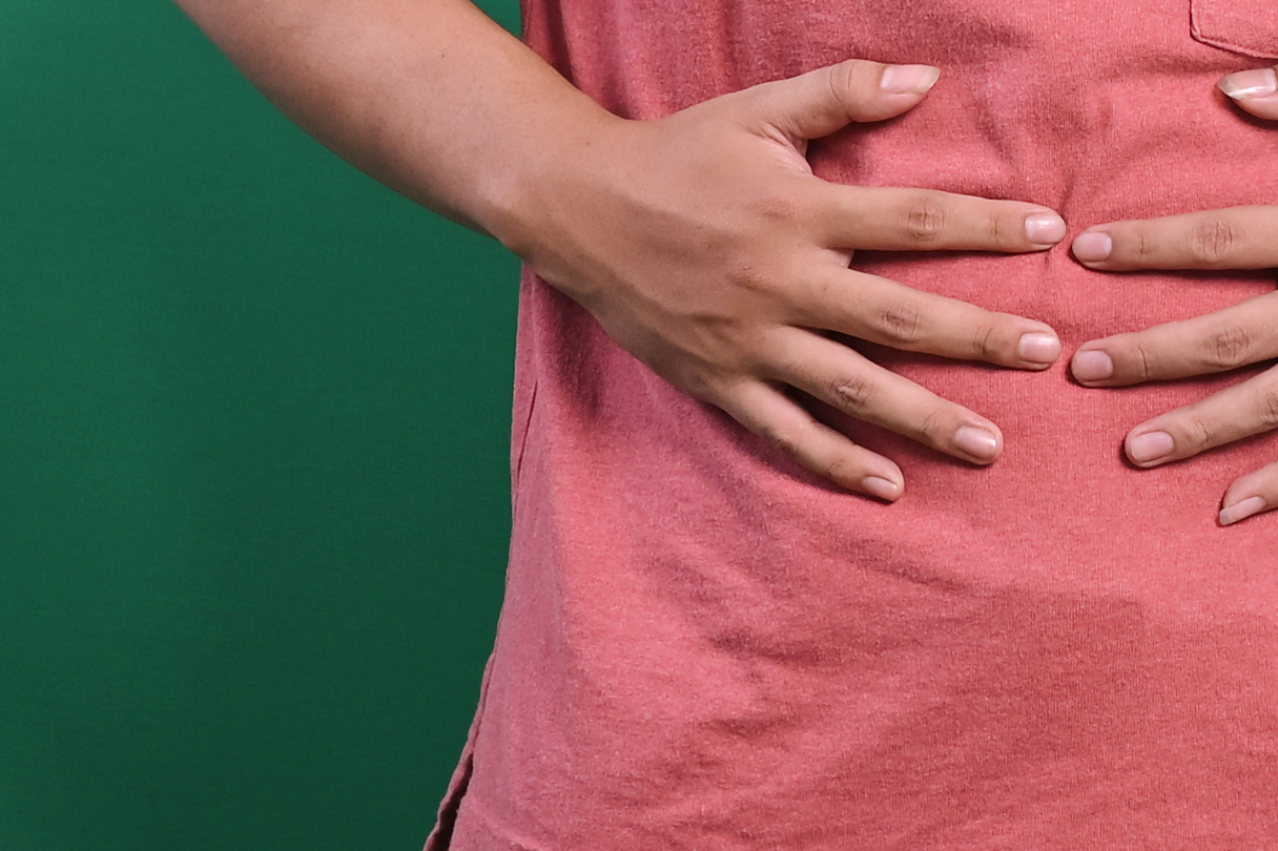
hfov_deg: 15.0
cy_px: -480
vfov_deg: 9.7
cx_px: 1039
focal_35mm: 136
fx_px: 4826
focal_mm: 28
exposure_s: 1/200
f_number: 5.6
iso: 160
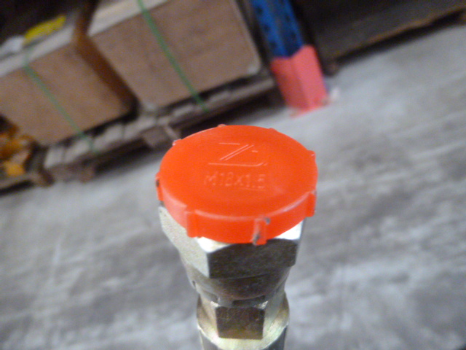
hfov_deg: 69.4
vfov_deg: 54.9
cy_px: 175
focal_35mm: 25
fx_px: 337
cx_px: 233
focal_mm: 4.5
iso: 800
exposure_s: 1/10
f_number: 3.1
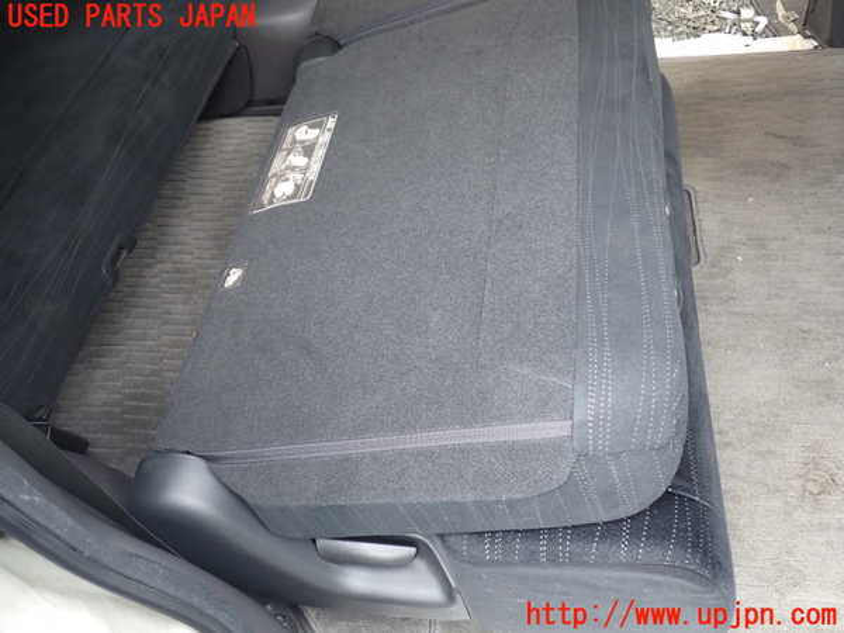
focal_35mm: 30
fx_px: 731
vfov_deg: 46.8
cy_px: 316
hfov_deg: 60.0
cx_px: 422
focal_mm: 5.4
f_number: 2.3
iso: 200
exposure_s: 1/50
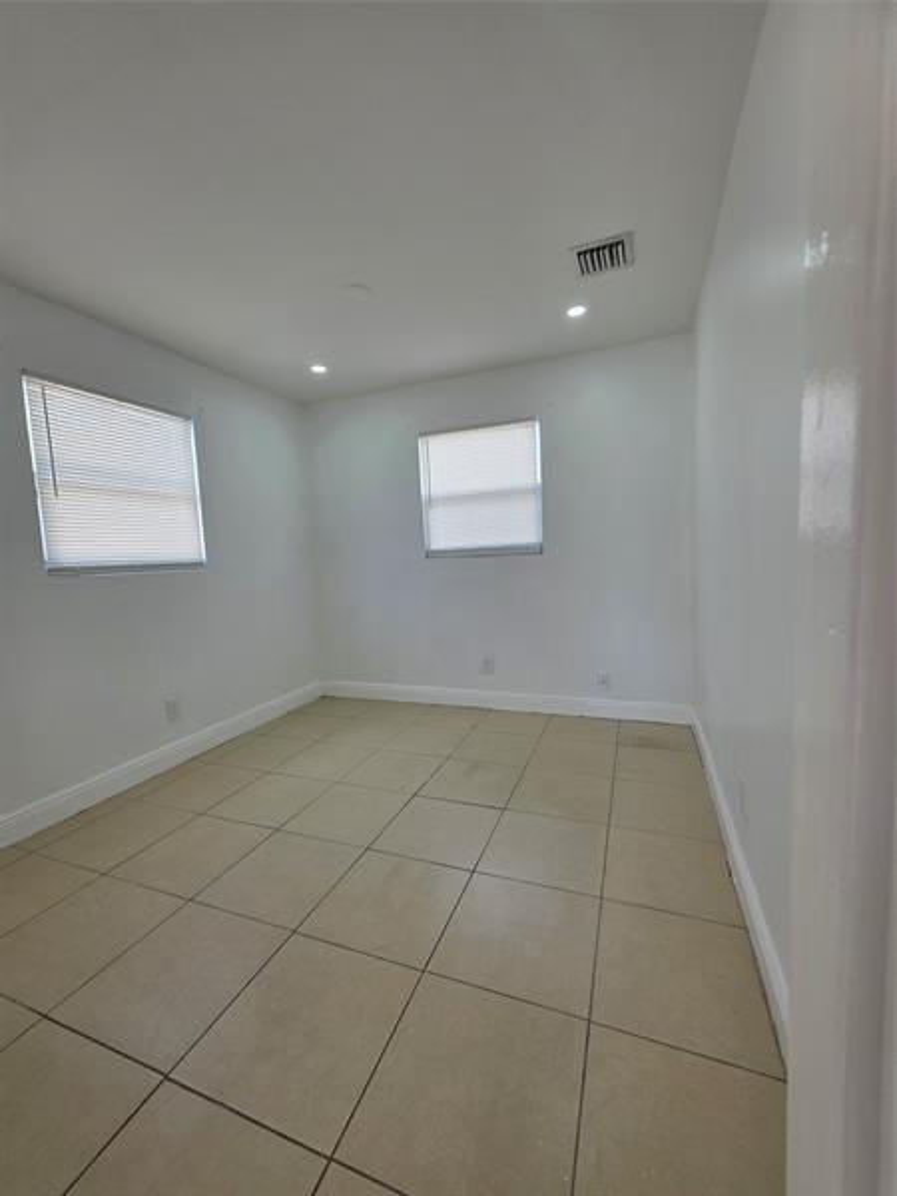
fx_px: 449
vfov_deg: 106.2
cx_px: 448
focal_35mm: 13
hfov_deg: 89.9
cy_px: 598
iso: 40
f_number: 1.9
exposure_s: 1/120
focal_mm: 2.2
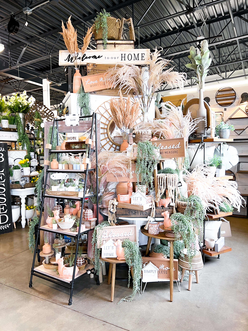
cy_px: 166
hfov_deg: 53.1
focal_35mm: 26
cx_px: 124
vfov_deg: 67.3
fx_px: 248
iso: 80
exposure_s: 1/60
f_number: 1.5
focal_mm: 5.7
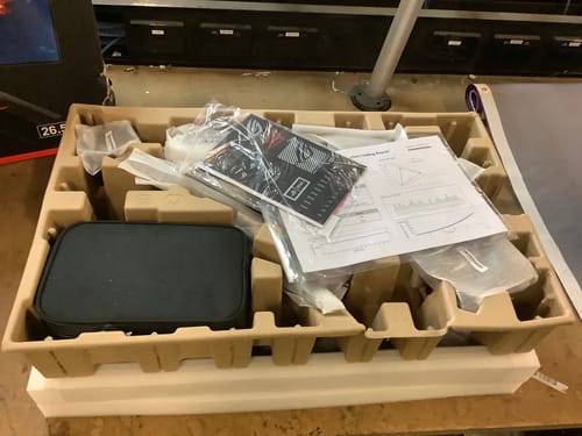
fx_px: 521
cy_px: 218
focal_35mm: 31
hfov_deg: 58.4
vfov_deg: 45.4
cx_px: 291
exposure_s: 1/50
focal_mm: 3.3
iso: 320
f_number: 2.4
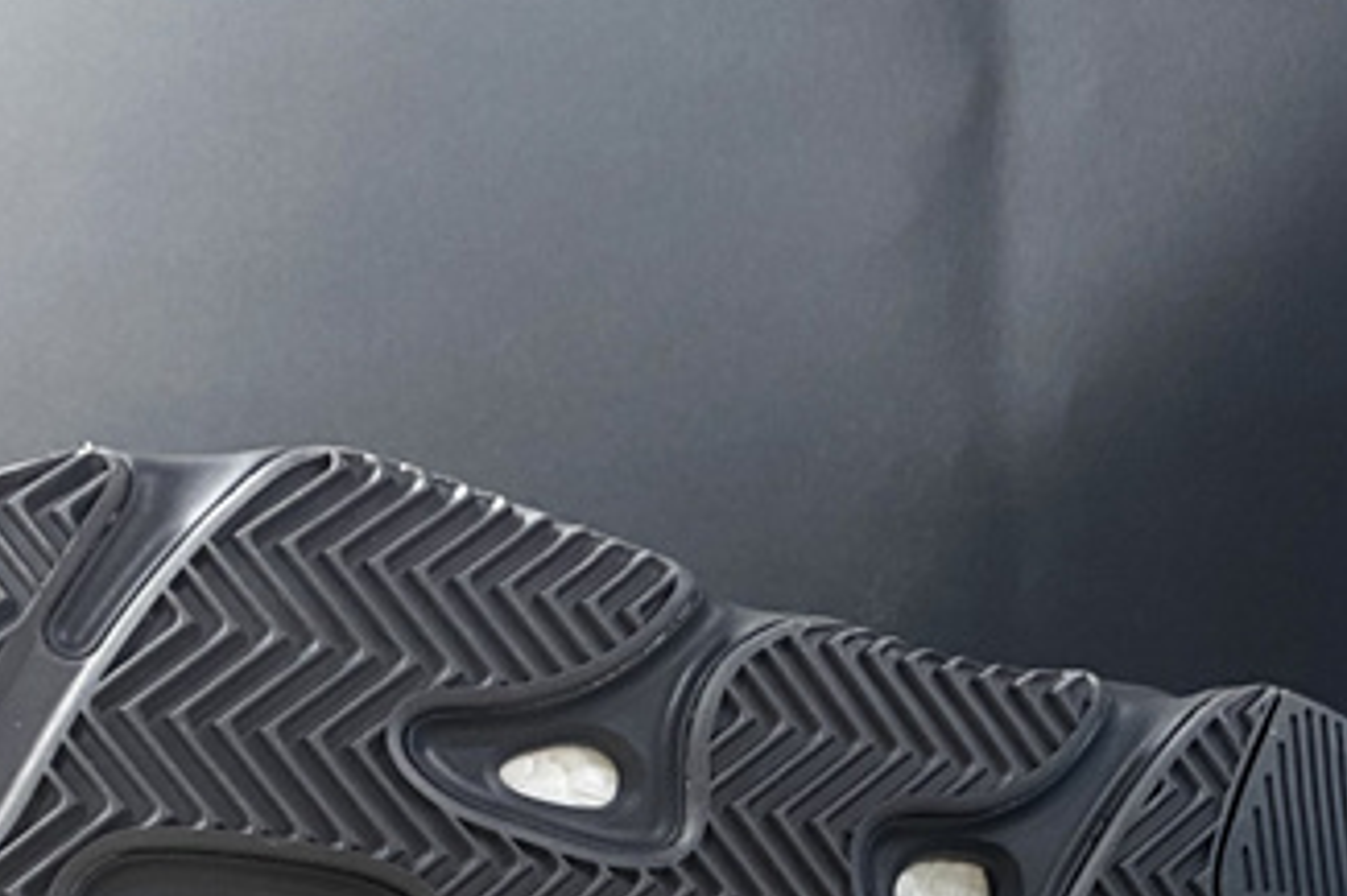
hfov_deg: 24.2
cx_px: 1045
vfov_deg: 15.3
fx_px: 3104
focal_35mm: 83
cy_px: 1321
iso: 80
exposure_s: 1/50
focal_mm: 4.25
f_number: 1.8
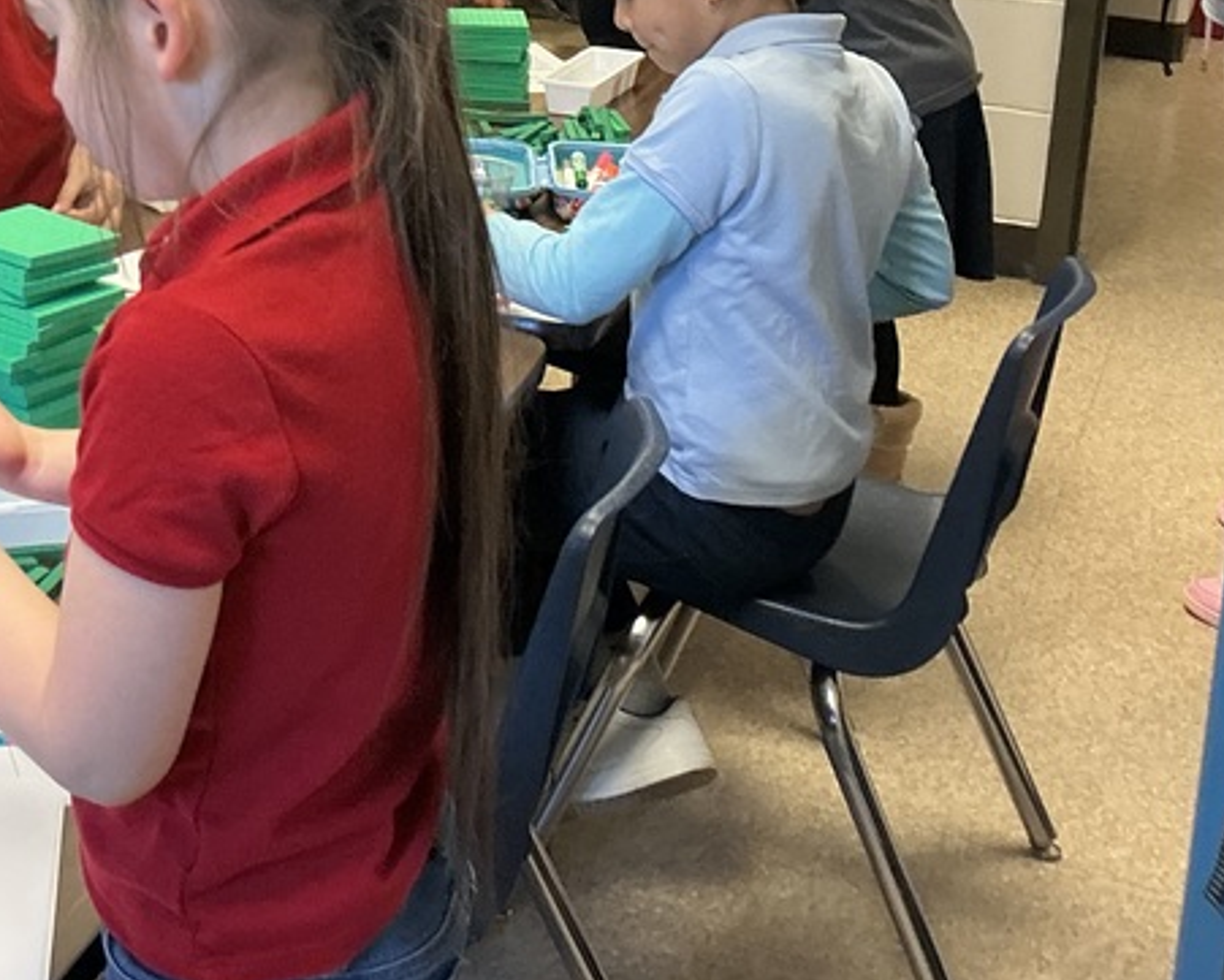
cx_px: -16
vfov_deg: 23.3
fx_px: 2246
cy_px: -52
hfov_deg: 28.5
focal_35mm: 62
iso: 125
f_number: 1.8
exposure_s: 1/60
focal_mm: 3
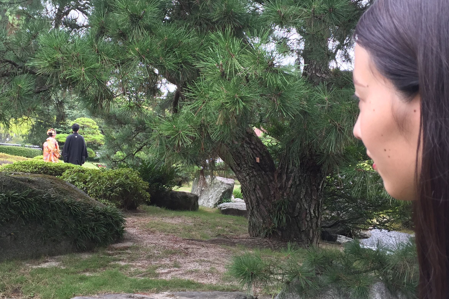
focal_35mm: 42
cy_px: 146
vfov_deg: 31.9
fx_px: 524
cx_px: 181
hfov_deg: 46.2
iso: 50
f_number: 2.2
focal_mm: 4.15
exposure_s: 1/120
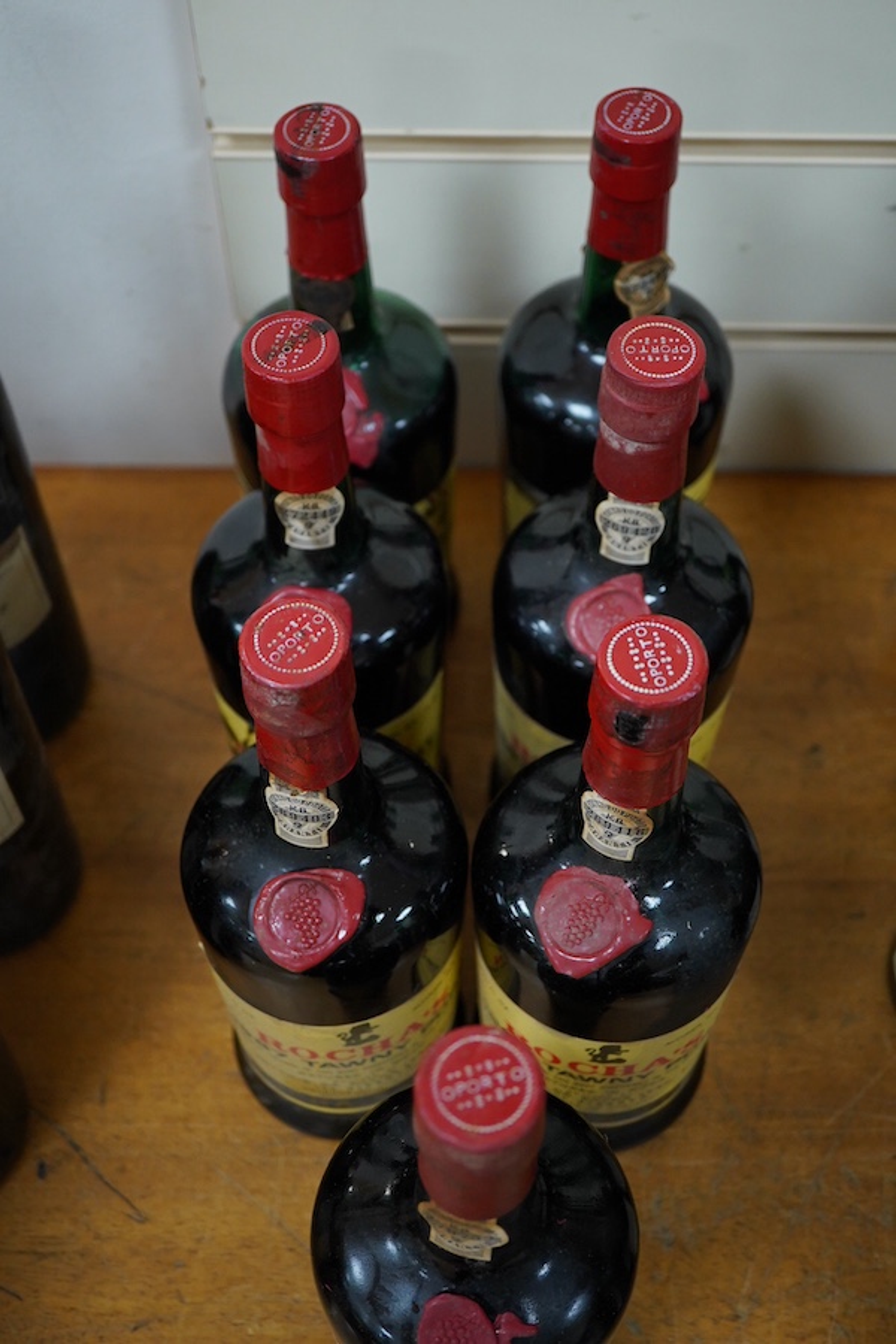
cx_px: 448
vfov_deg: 43.6
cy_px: 672
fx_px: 1680
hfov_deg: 29.9
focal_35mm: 45
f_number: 5.6
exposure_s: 1/125
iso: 1250
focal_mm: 30
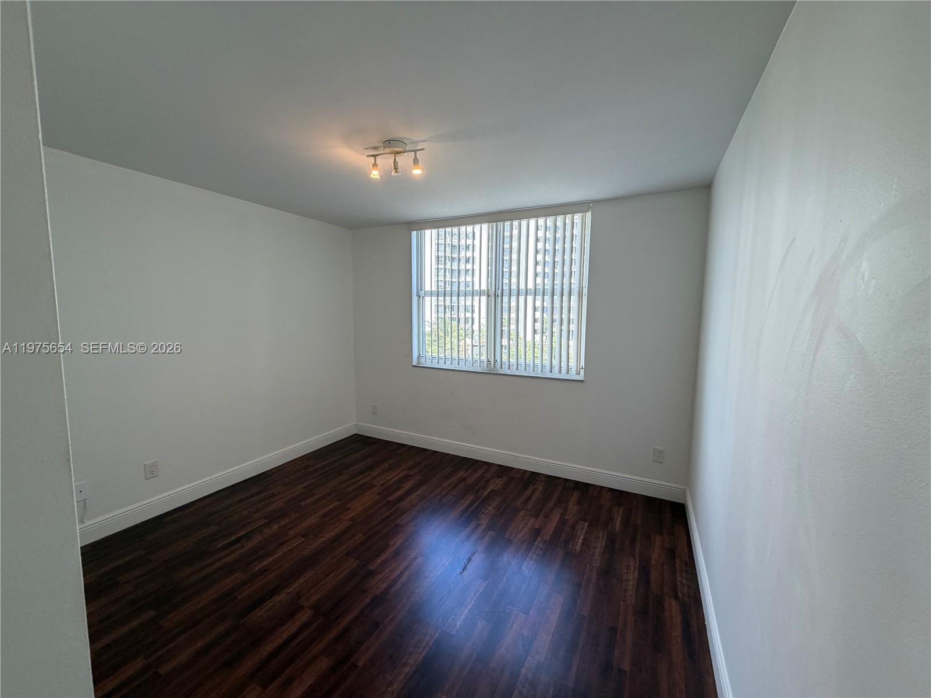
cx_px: 466
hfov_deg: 102.1
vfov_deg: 85.7
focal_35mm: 14
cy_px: 349
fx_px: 377
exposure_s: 1/120
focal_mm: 2.22
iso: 125
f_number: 2.2
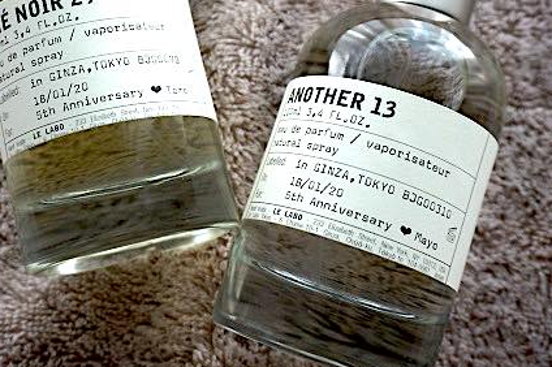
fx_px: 858
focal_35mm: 56
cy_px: 103
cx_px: 224
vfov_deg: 24.0
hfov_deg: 35.6
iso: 200
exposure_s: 1/60
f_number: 4
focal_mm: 22
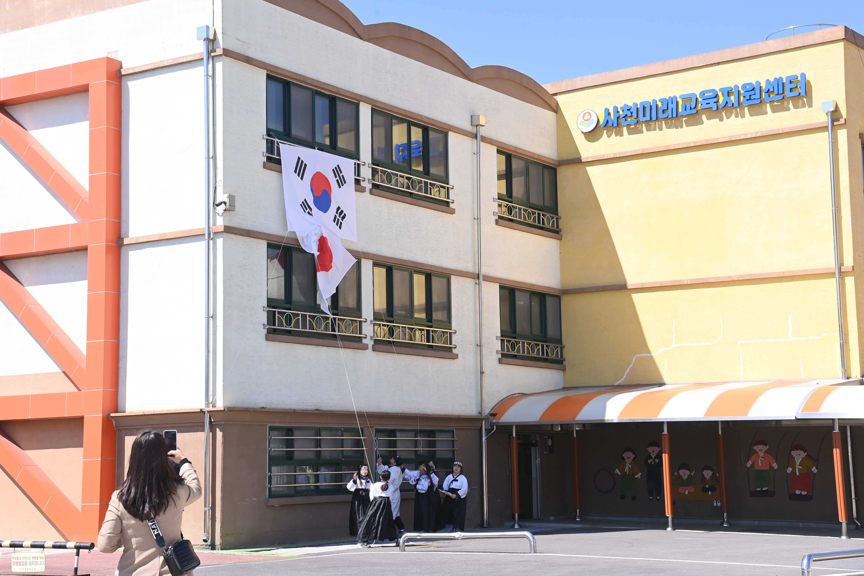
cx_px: 432
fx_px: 1320
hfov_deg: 36.2
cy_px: 288
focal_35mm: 55
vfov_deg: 24.6
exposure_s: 1/640
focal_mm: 55
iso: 400
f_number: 8
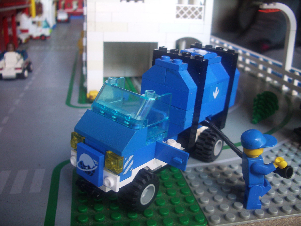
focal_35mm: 35
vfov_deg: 40.7
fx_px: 304
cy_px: 113
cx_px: 150
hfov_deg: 52.6
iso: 100
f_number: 2.6
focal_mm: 5.8
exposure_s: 1/13
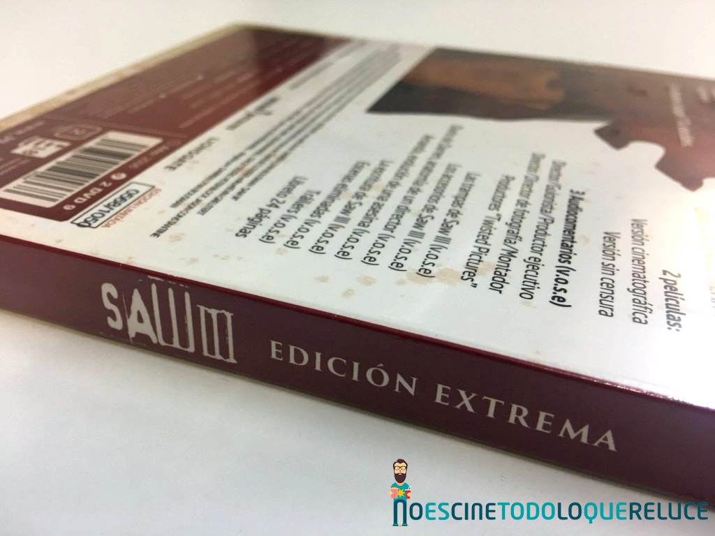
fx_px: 599
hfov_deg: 61.7
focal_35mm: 29
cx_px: 358
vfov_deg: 48.2
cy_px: 268
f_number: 2.2
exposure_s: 1/17
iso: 32
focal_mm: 4.15
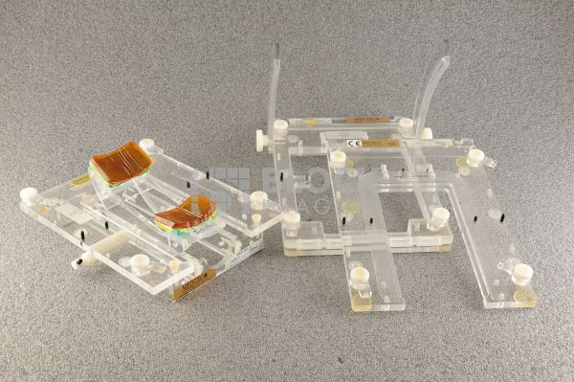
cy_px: 191
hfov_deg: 39.6
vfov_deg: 26.9
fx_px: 797
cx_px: 287
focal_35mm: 50
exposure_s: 1/160
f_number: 13
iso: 1600
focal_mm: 50
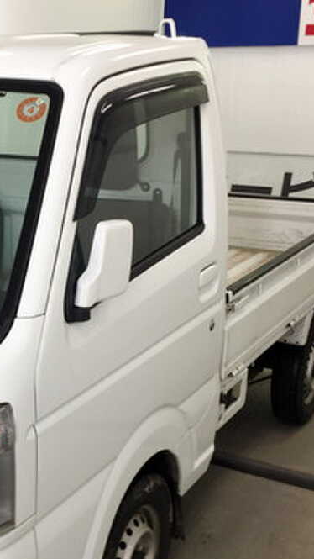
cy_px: 345
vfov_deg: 36.4
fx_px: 844
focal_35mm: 57
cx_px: 0
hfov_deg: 20.4
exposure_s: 1/60
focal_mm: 4.15
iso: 32
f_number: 2.2
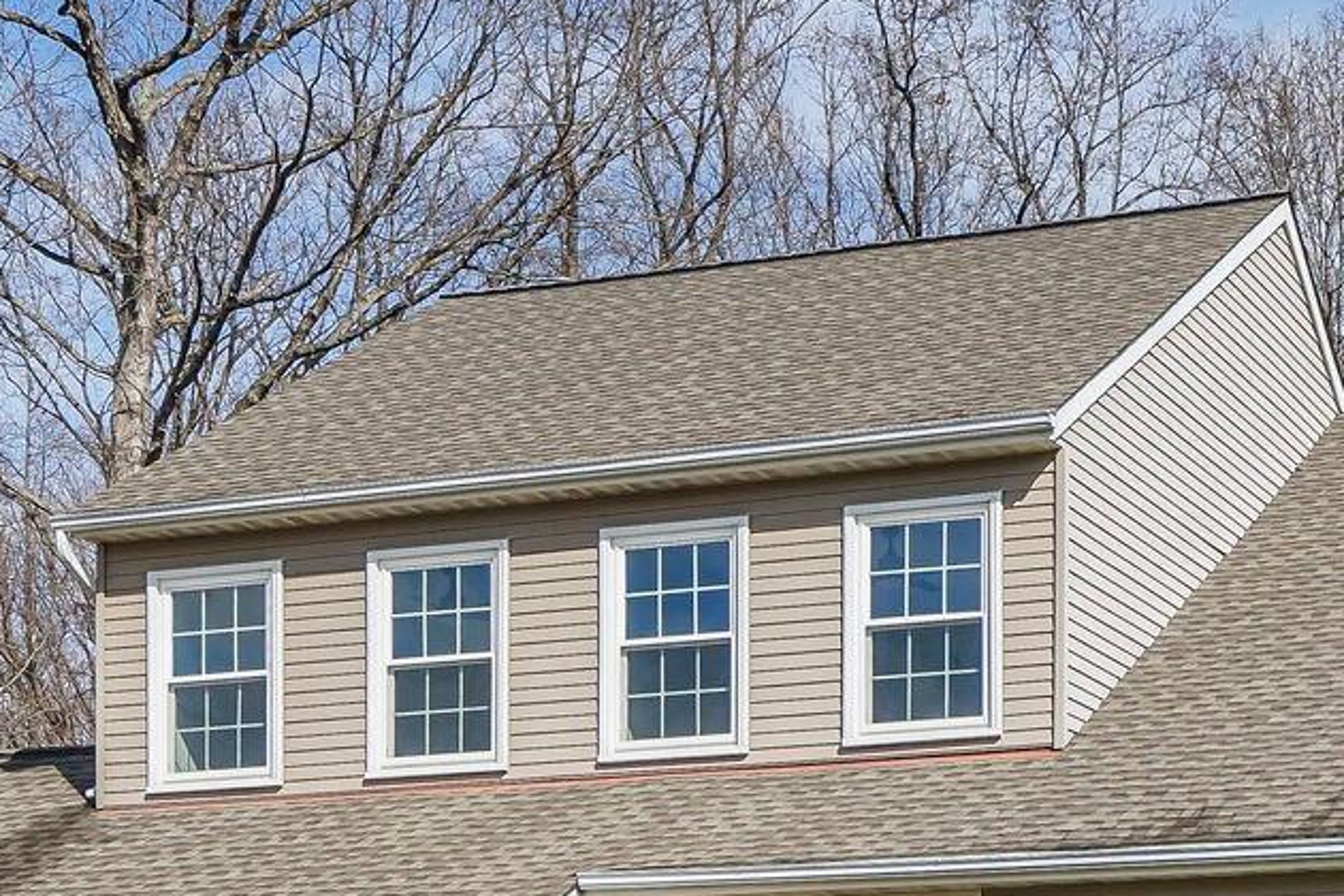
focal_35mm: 96
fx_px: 3584
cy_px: 708
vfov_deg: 14.2
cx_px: 838
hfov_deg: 21.2
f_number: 8
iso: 640
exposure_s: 1/2000
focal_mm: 35
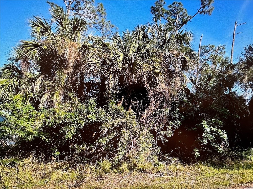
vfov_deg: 53.1
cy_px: 94
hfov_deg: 67.3
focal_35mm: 26
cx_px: 126
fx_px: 190
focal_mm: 5.1
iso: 320
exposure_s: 1/60
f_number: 1.6
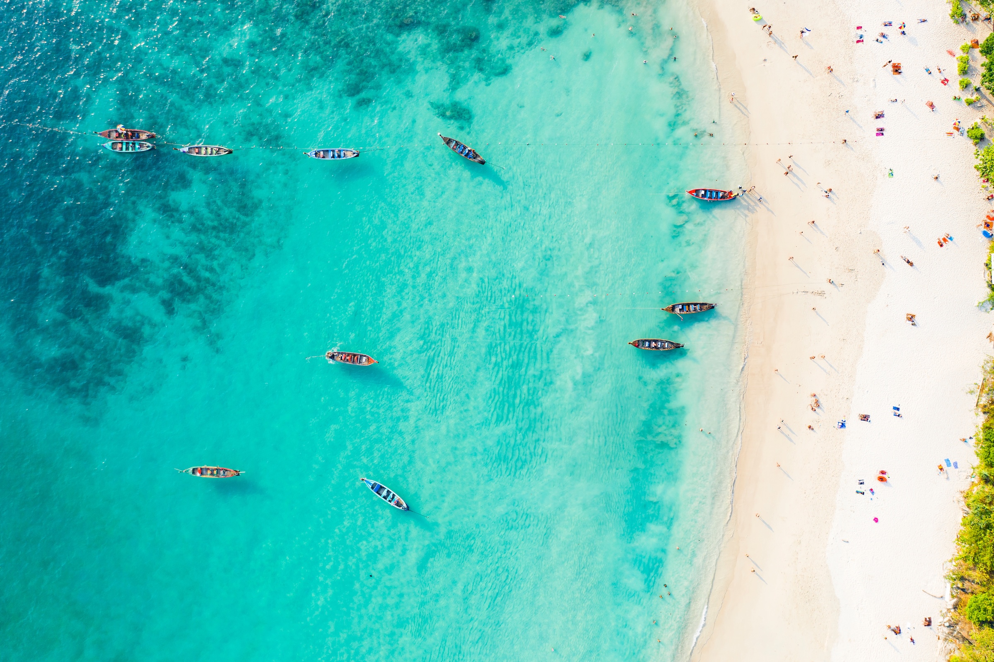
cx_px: 497
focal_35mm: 28
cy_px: 331
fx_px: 773
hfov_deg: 65.5
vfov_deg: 46.4
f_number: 3.5
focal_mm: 10.3
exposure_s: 1/400
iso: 100
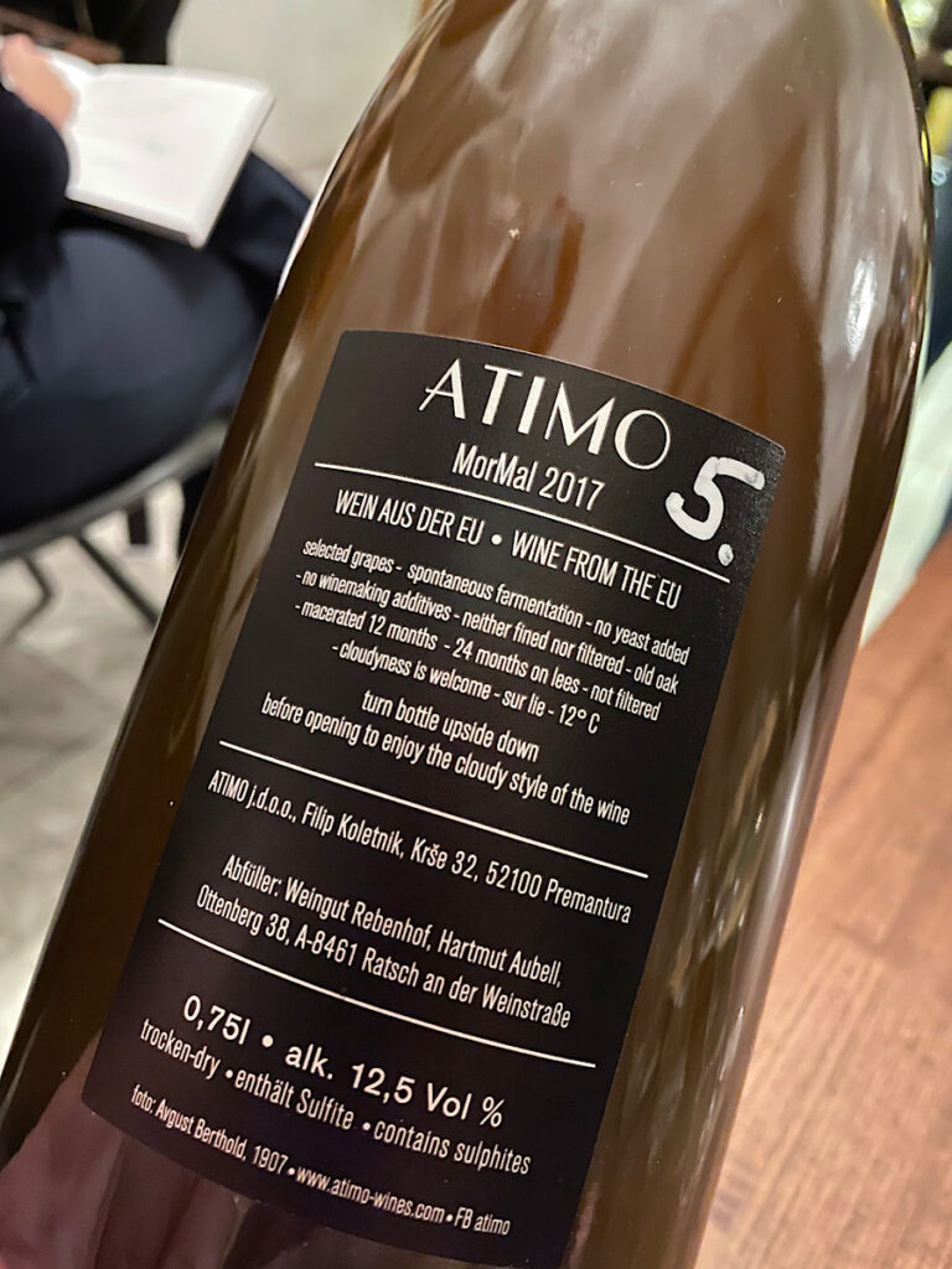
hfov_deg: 53.1
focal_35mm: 26
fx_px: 953
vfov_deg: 67.3
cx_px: 476
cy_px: 634
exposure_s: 1/17
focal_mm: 4.2
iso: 800
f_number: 1.6
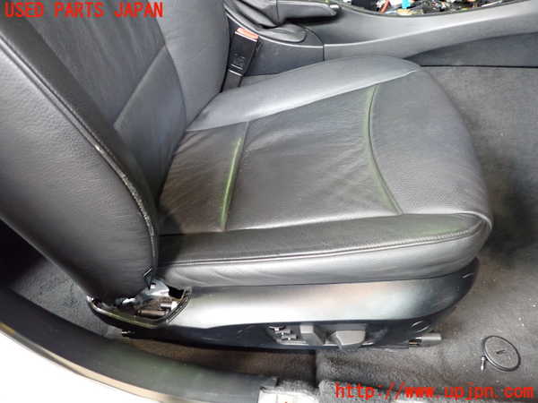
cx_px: 269
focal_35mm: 25
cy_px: 202
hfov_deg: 69.4
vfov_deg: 54.9
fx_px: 389
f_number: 2
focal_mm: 4.5
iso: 500
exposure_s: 1/50
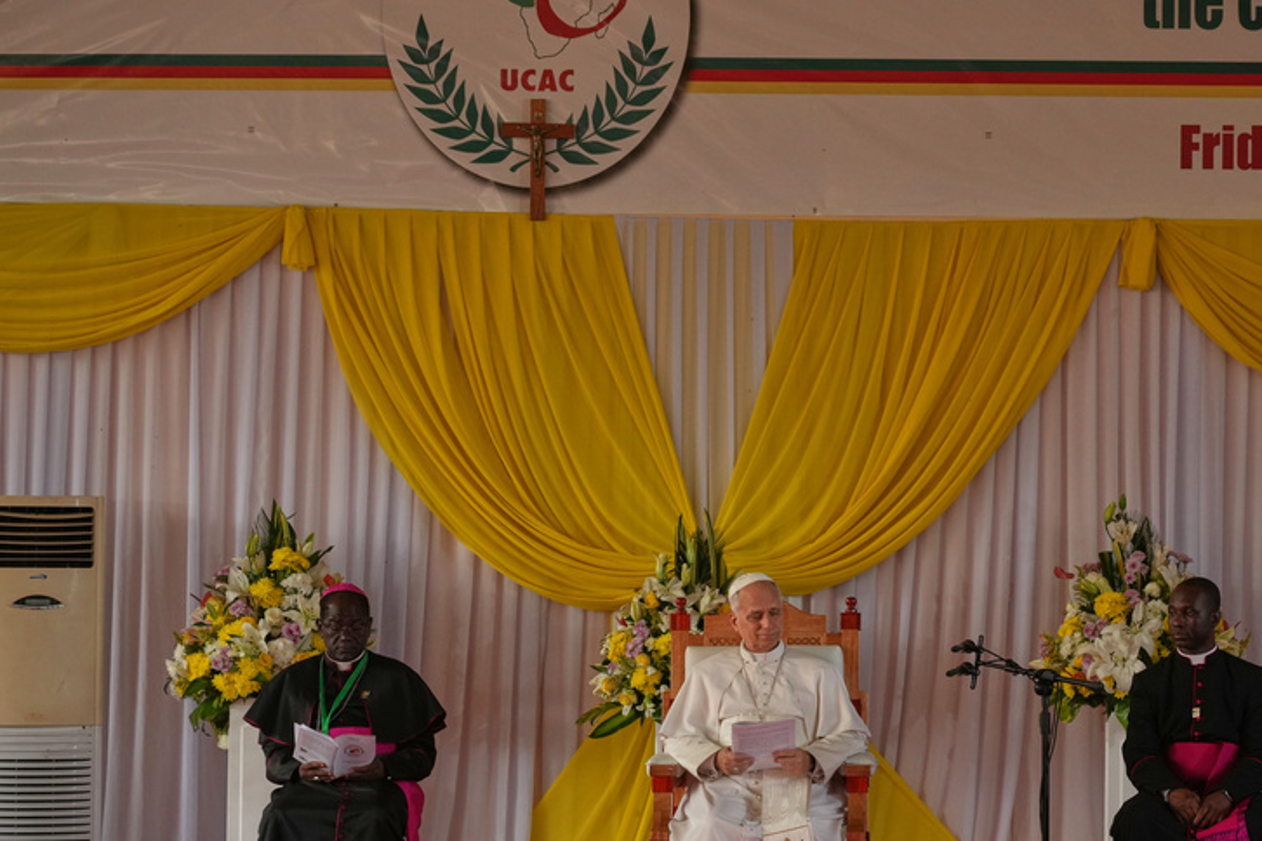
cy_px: 420
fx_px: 4942
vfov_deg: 9.7
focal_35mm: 141
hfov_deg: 14.5
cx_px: 833
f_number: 5.6
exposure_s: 1/160
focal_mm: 100
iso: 1250
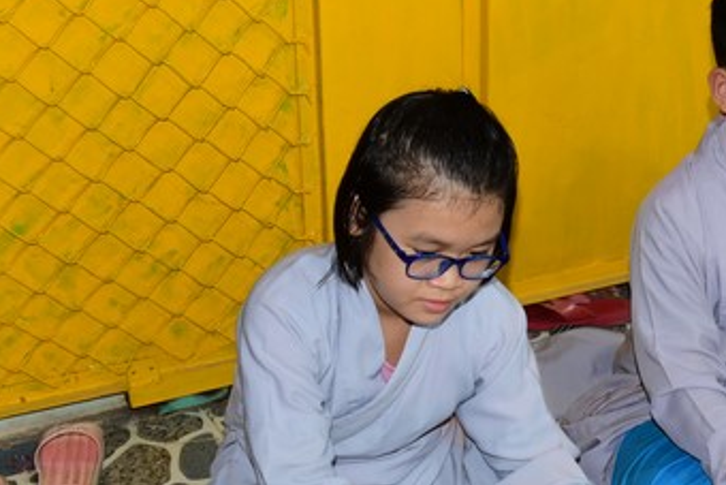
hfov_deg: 29.2
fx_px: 1352
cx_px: 606
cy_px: 301
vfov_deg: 20.3
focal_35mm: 67
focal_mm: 35
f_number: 5
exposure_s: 1/50
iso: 800
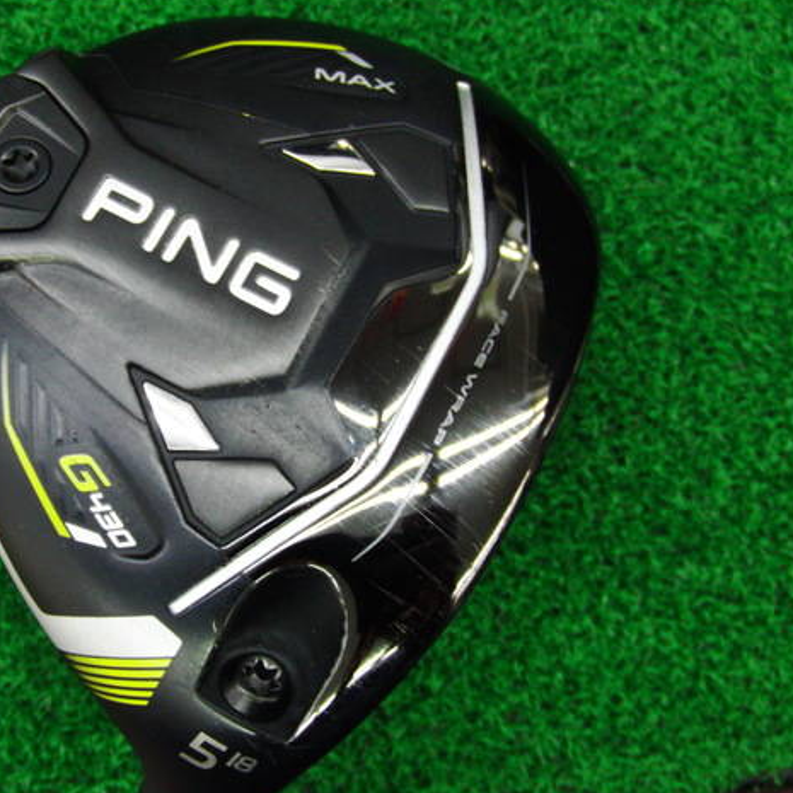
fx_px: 1166
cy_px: 401
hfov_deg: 37.3
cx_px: 283
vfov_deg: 37.6
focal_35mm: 45
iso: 400
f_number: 3.6
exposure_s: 1/50
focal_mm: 6.42
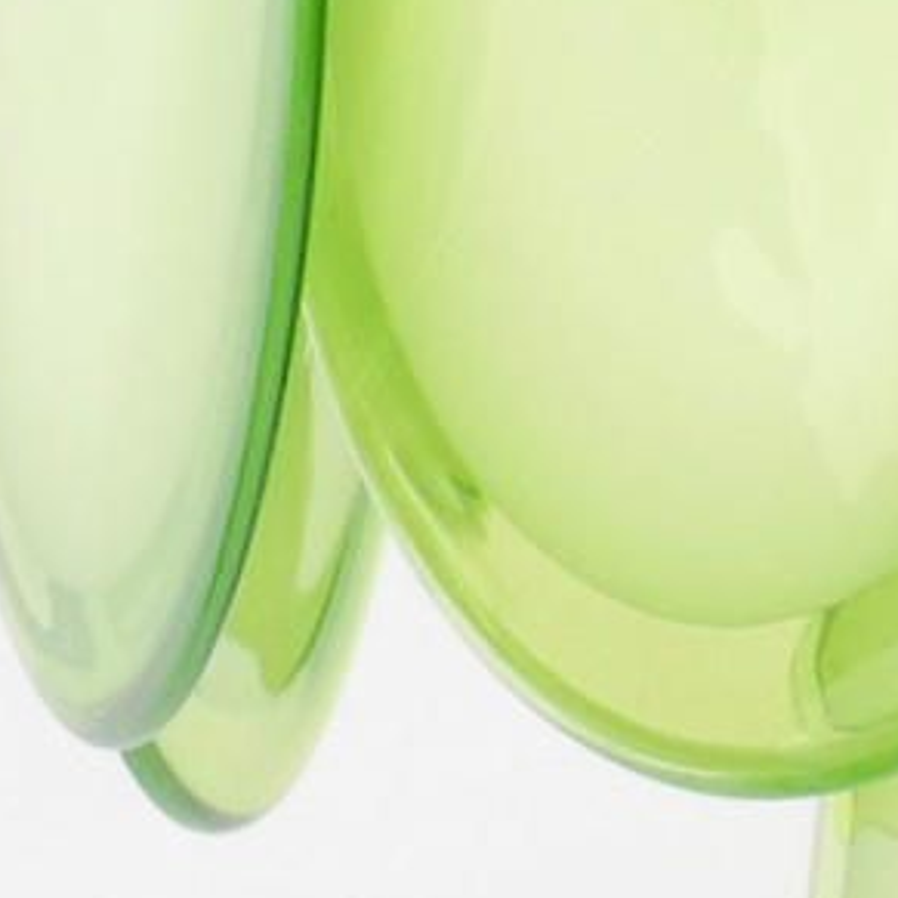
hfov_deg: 2.8
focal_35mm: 615
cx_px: 2783
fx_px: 18050
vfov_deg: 2.8
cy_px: 870
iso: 125
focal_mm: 17.6
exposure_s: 1/4
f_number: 5.6
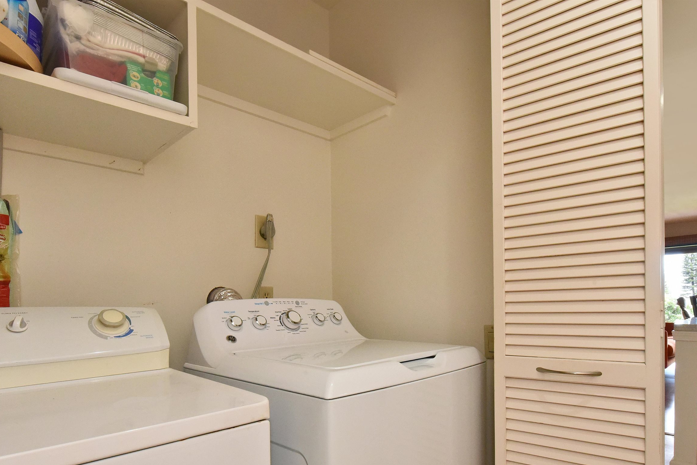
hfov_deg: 83.9
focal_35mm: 20
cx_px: 364
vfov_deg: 60.5
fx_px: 387
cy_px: 310
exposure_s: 1/60
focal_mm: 15
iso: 2200
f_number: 16
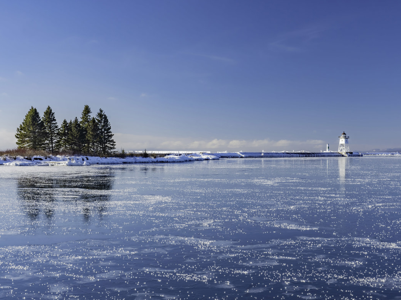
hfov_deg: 35.2
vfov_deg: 26.8
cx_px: 216
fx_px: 632
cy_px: 149
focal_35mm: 55
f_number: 18
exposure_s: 1/50
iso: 250
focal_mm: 33
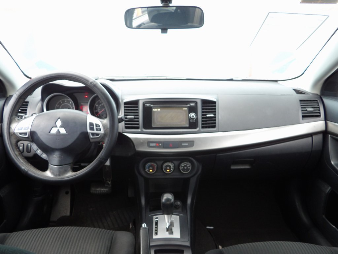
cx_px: 169
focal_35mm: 28
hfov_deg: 63.4
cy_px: 127
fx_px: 273
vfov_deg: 49.7
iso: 200
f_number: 3.4
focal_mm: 5
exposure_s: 1/26
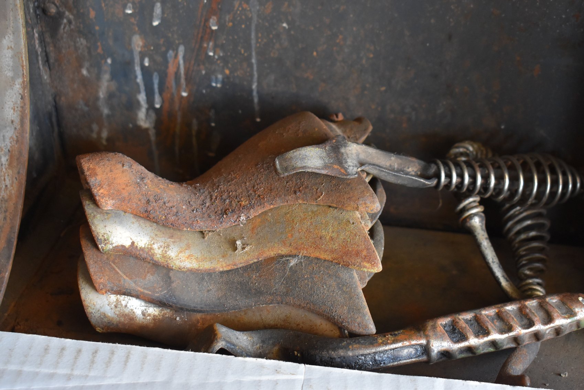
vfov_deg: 22.7
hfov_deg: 33.4
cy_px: 195
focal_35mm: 60
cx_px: 292
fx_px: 974
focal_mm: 40
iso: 1400
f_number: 4.8
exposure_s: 1/125
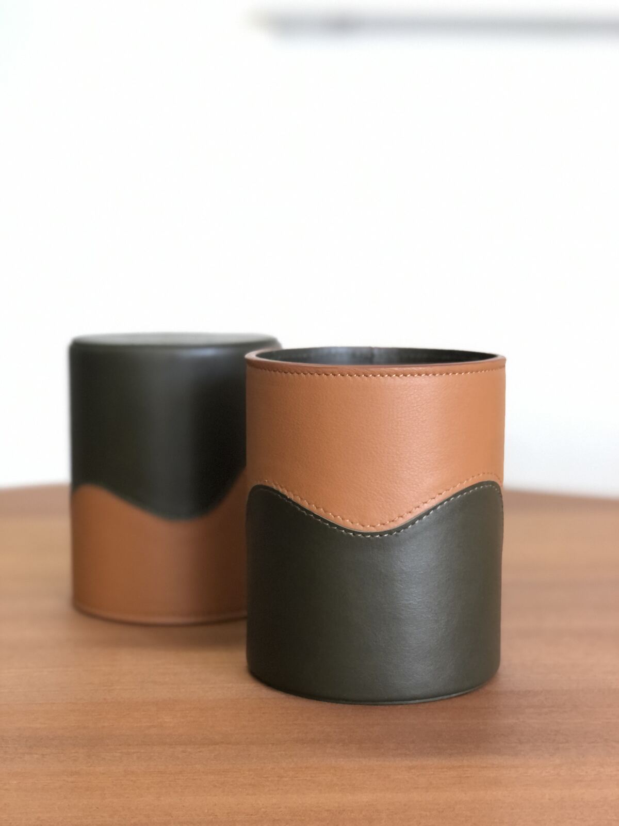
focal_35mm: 57
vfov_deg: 33.8
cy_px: 413
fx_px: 1359
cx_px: 310
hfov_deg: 25.7
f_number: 2.8
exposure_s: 1/33
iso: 160
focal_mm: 6.6
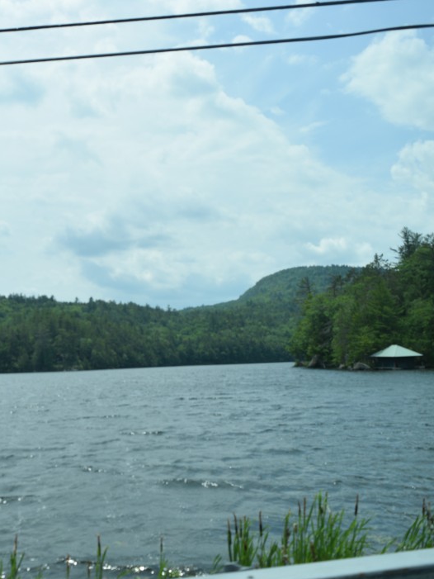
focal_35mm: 40
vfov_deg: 46.8
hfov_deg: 33.2
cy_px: 297
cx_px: 8
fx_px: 668
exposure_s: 1/1250
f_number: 5.6
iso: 200
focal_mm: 18
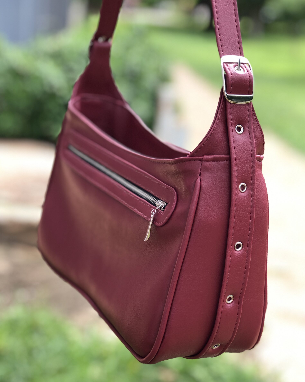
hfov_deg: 25.4
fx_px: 677
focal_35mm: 60
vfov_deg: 31.4
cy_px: 185
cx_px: 152
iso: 20
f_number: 2.8
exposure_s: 1/120
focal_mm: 6.6
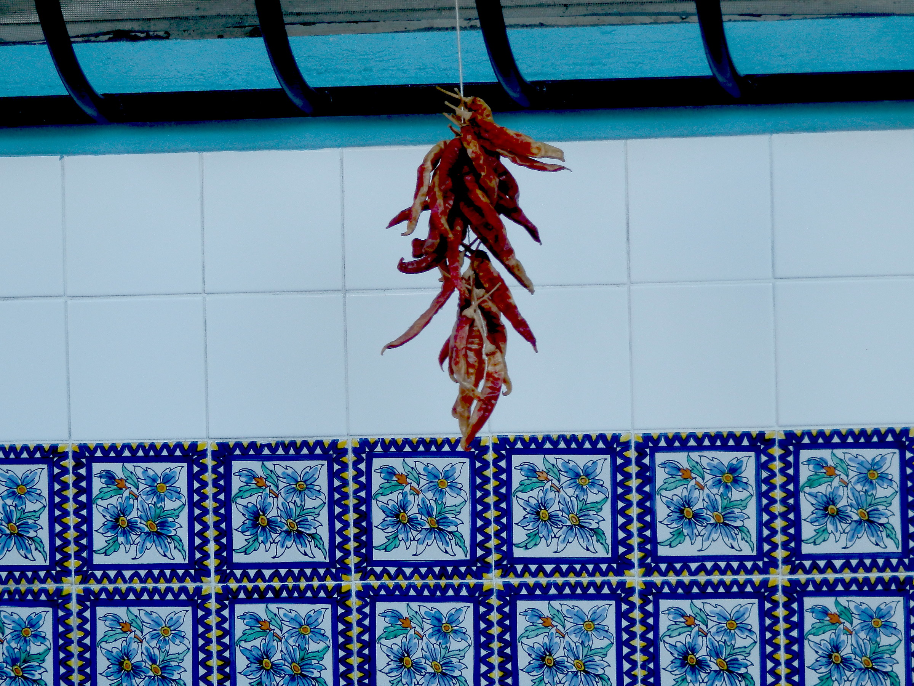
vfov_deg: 6.6
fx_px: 5941
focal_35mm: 225
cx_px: 457
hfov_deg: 8.8
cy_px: 343
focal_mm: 40.2
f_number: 6.1
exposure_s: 1/60
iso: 160
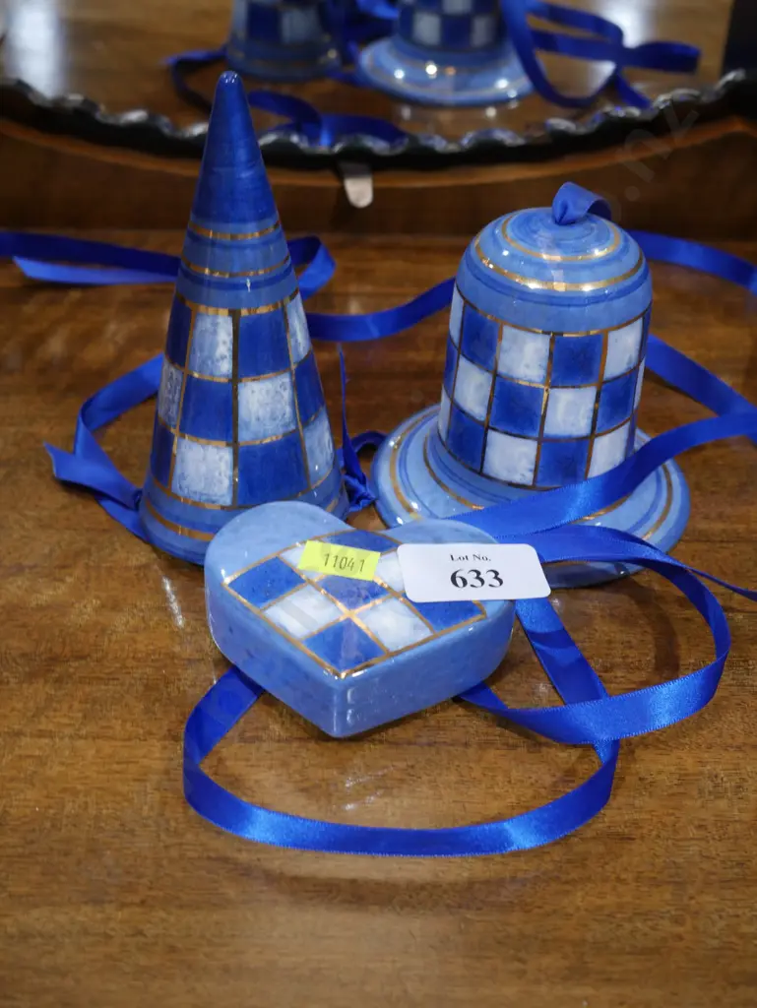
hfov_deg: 32.9
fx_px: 1282
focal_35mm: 44
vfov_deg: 42.9
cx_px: 378
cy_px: 504
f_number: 4.7
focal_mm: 22
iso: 500
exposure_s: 1/60
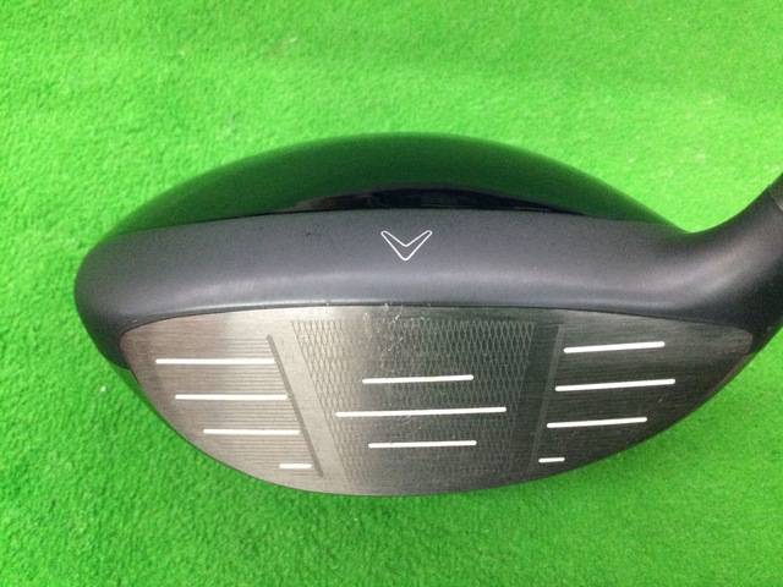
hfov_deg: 58.4
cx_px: 392
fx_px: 701
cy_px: 294
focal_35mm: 31
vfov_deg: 45.4
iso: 250
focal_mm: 3.3
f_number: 2.4
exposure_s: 1/30
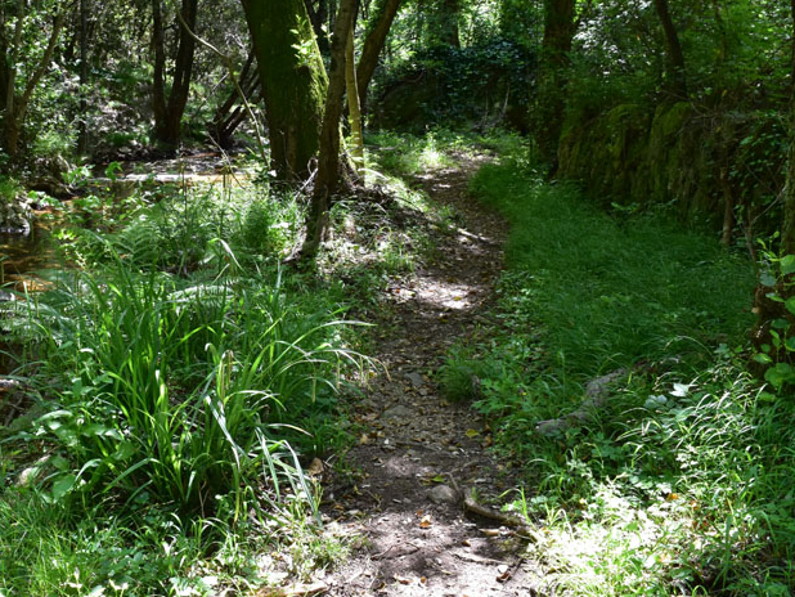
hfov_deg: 43.0
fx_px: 965
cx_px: 174
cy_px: 196
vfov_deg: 34.0
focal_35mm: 42
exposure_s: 1/30
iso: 400
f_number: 13
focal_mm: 18
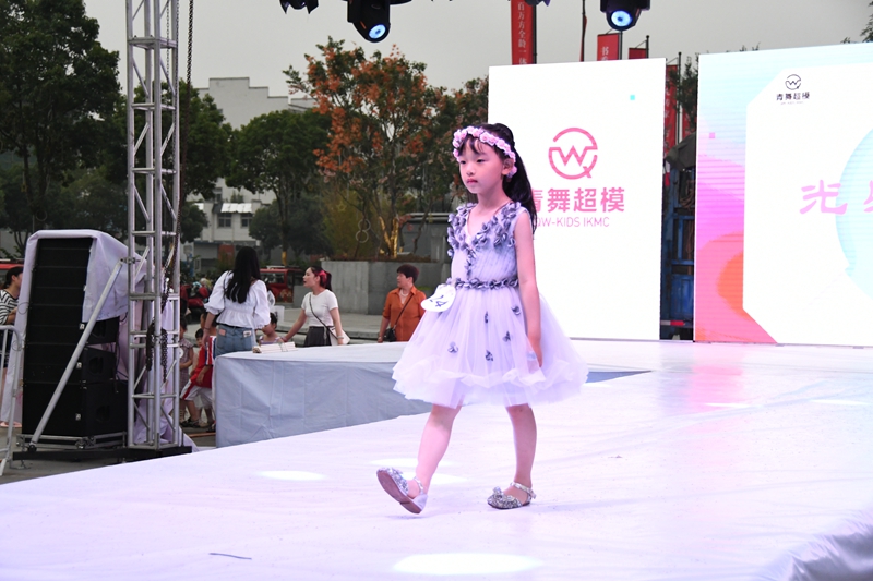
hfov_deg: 30.5
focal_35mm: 66
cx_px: 436
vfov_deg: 20.6
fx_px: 1600
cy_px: 290
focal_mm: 44
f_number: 4.5
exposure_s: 1/500
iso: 2000
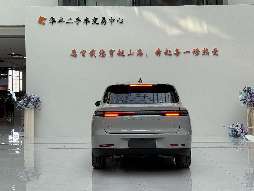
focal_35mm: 50
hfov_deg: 38.2
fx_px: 367
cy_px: 93
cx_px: 129
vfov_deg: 29.1
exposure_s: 1/430
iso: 64
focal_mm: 6.76
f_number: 1.78
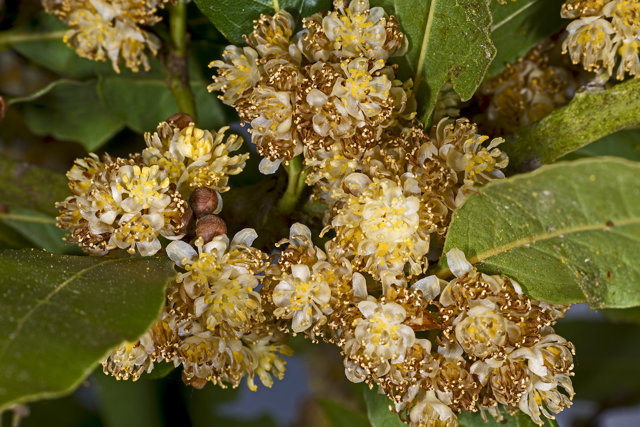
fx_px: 1867
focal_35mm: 105
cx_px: 320
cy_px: 214
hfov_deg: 19.5
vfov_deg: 13.1
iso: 100
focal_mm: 105
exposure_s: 1/60
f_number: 29
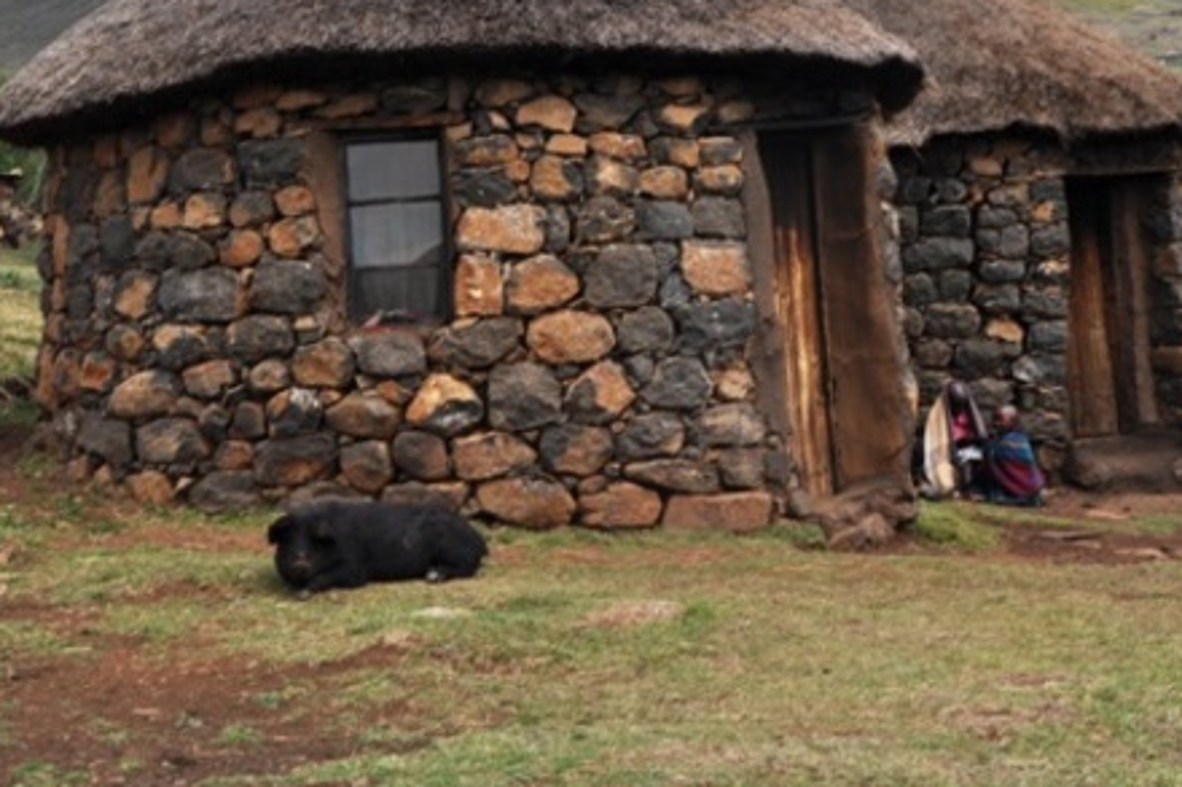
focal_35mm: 83
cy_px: 239
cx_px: 658
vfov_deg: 16.4
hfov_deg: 24.5
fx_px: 2724
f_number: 8
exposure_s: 1/320
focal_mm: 38
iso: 200
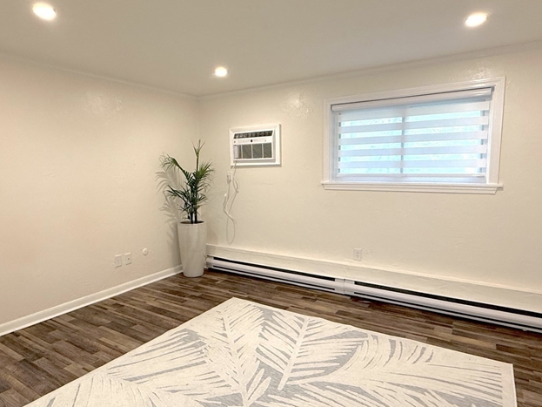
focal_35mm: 23
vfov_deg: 58.9
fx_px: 360
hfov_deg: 73.8
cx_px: 246
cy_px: 202
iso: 320
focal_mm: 2.22
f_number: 2.2
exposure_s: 1/120
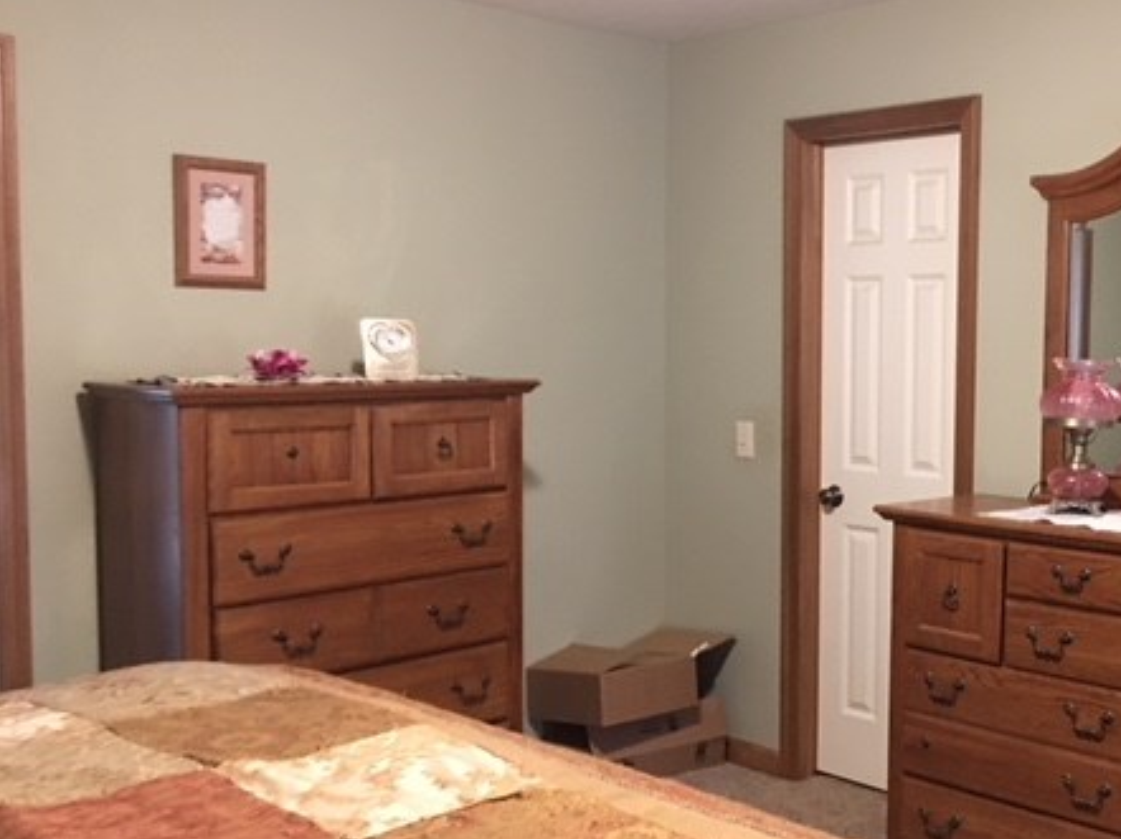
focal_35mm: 42
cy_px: 444
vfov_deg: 34.3
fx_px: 1359
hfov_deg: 43.7
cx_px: 807
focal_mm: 4.15
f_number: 2.2
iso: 80
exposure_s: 1/4
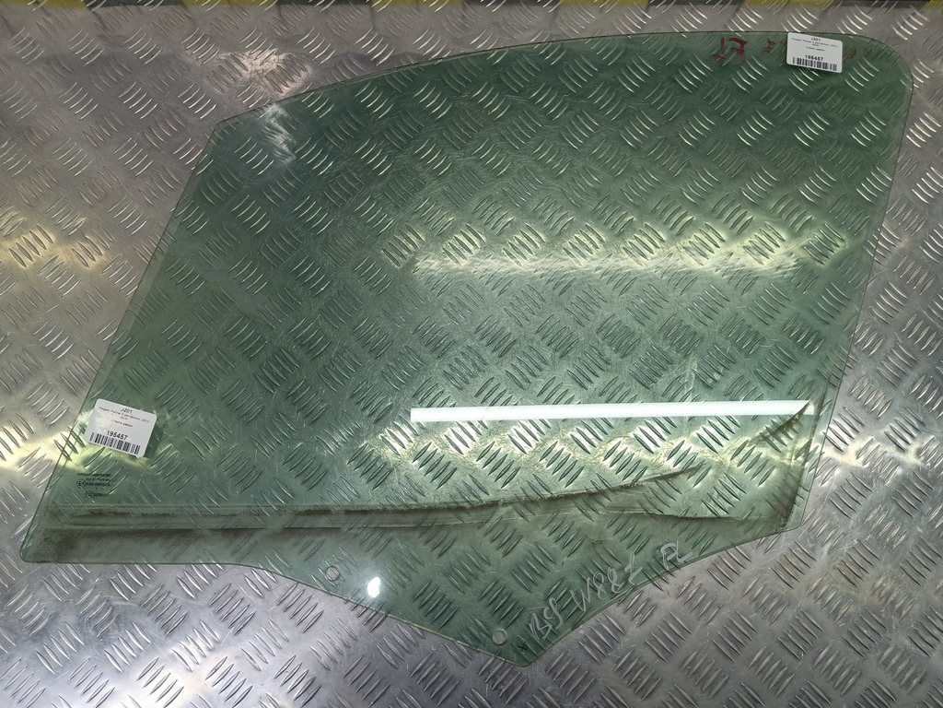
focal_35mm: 23
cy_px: 354
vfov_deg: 58.9
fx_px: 627
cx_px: 472
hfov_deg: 73.9
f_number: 1.6
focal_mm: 4.11
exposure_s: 1/100
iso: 133
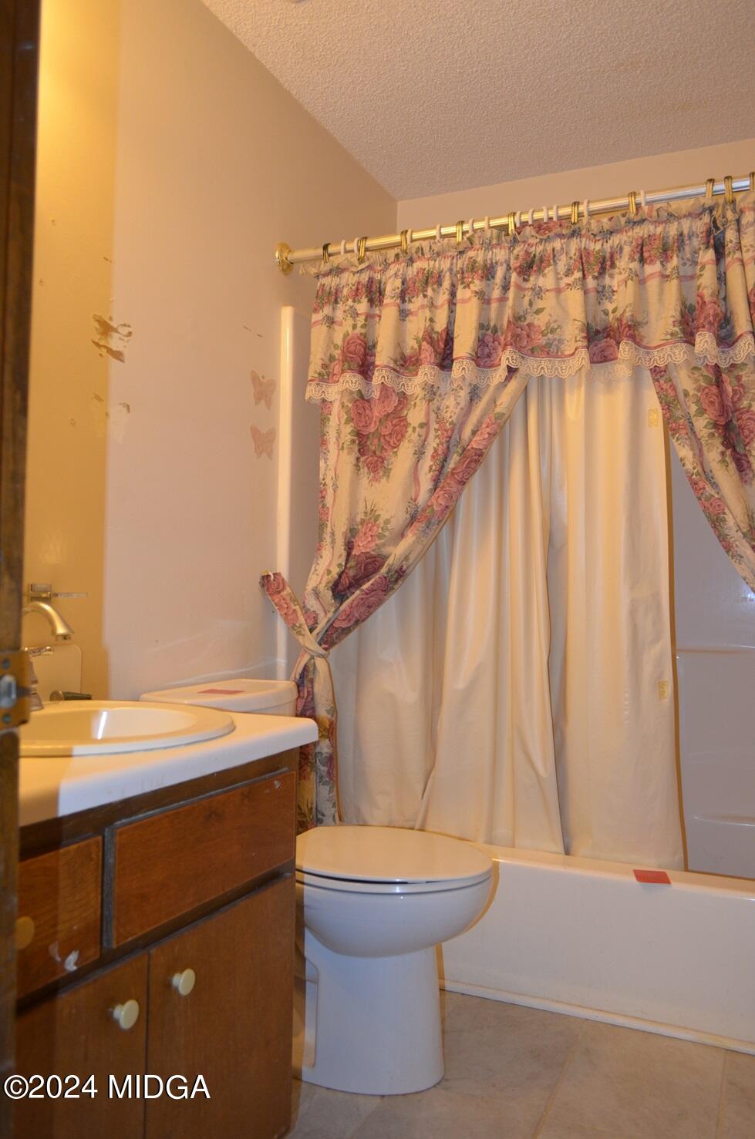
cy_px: 570
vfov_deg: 67.5
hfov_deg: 47.7
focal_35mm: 27
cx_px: 378
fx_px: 853
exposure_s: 1/30
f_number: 3.5
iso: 640
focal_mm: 18
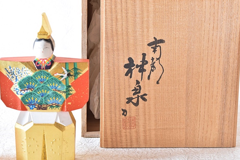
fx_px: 550
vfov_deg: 16.5
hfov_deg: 24.6
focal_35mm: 82
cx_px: 120
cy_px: 80
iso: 400
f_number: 5.6
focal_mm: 55
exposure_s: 1/2.5
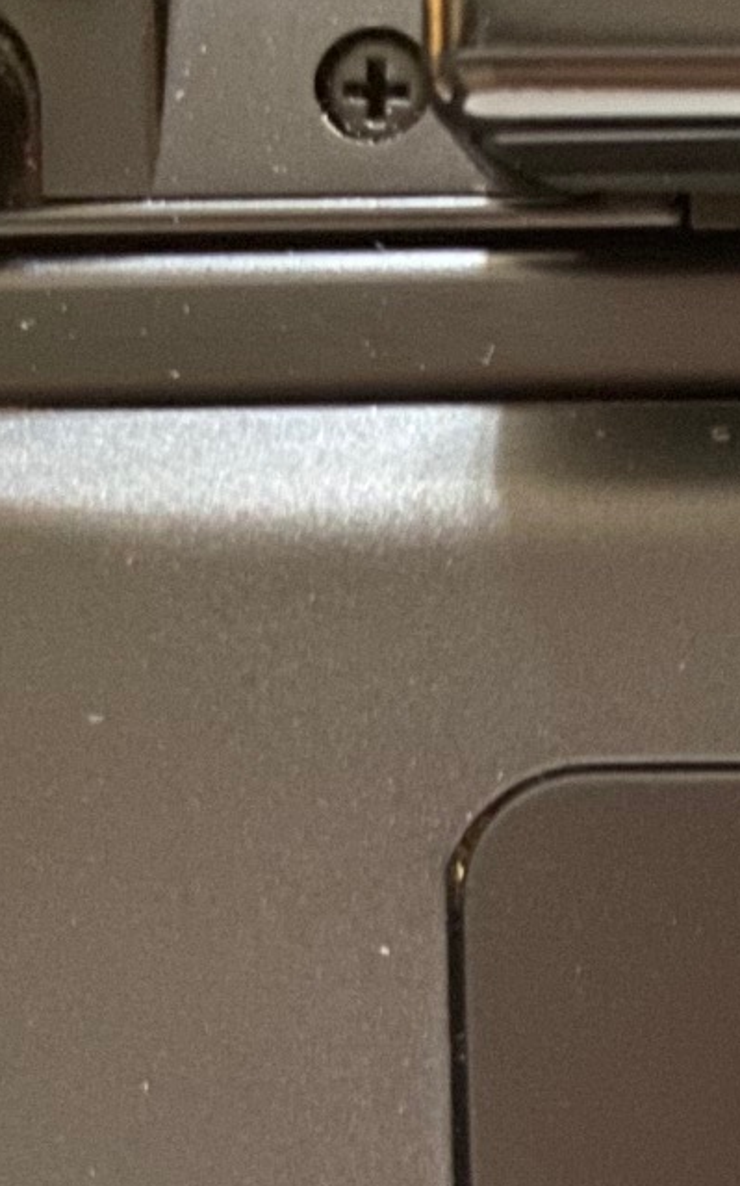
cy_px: 1175
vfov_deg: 22.9
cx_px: 1536
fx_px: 2809
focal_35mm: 87
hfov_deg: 12.8
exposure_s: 1/13
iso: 500
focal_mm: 4.25
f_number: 1.8
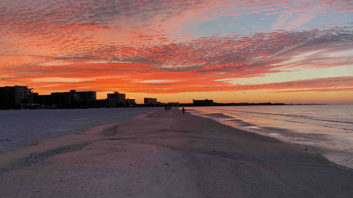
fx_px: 271
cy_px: 111
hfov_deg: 66.1
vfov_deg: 40.1
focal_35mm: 29
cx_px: 178
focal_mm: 4.25
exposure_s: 1/121
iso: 64
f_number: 1.8
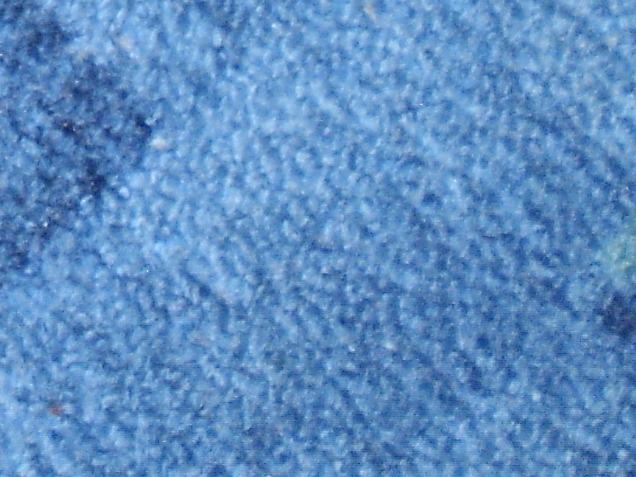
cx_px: -559
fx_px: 2646
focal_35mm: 144
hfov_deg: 12.4
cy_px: -436
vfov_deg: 9.7
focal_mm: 6.3
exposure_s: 1/30
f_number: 3.1
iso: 125
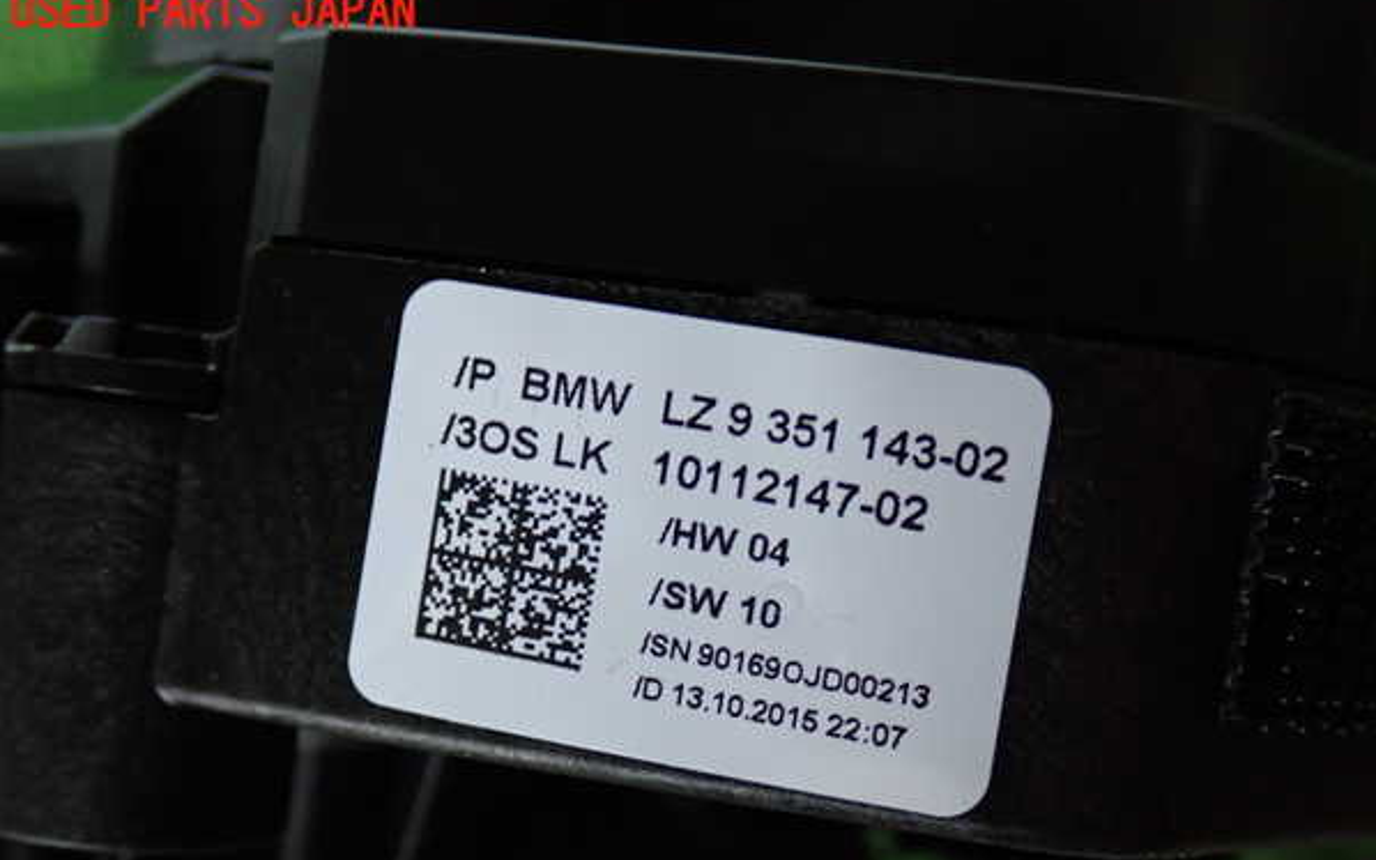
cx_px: 688
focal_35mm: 50
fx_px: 1875
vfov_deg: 25.8
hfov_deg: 40.3
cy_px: 501
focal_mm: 8.4
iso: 500
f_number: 3.1
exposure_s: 1/50
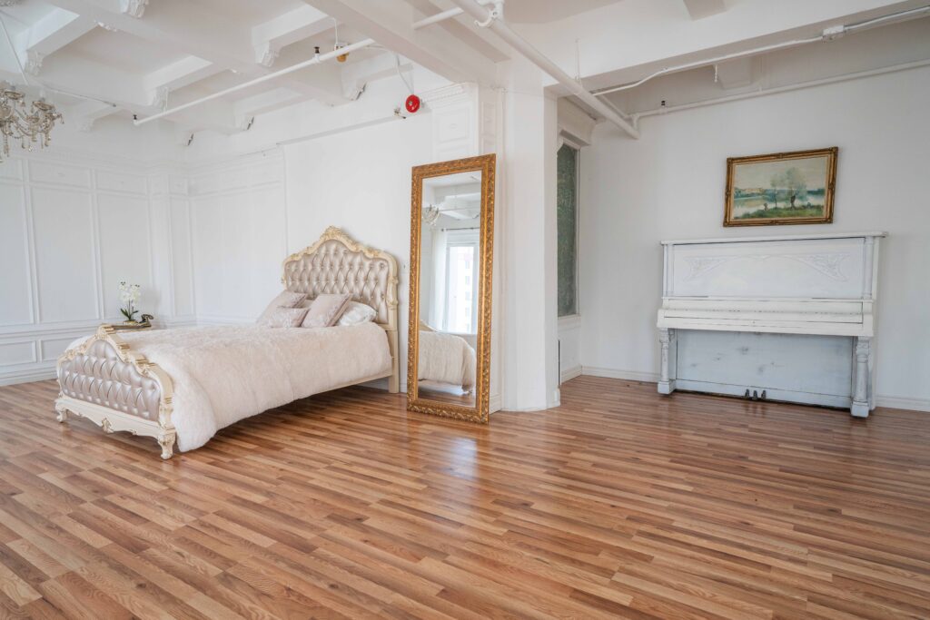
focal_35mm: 21
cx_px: 465
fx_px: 543
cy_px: 310
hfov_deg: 81.2
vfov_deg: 59.5
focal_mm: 21
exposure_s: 1/125
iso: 640
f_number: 7.1
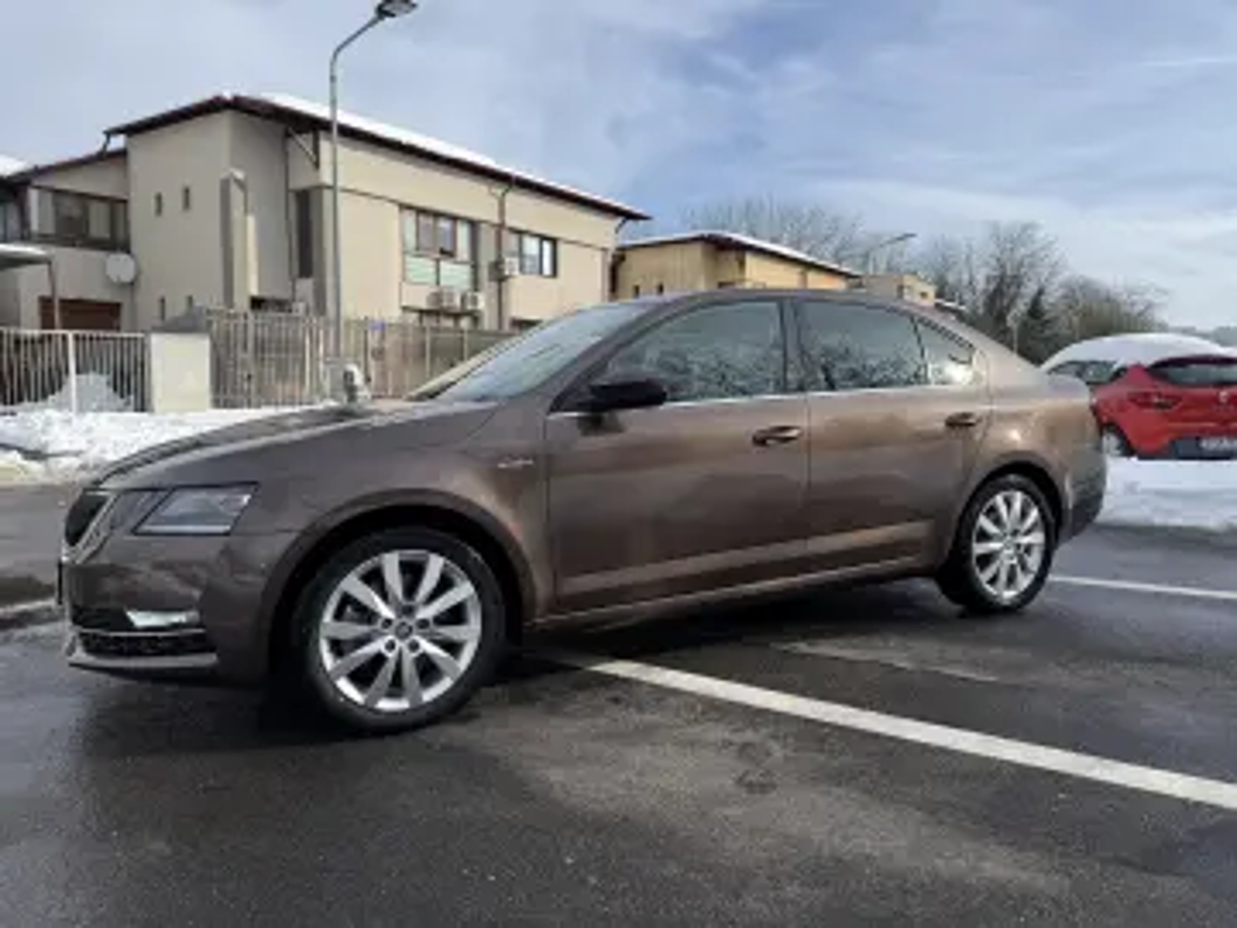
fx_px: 858
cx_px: 618
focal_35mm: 24
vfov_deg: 56.8
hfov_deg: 71.6
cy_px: 464
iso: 80
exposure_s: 1/6173
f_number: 1.78
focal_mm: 6.76
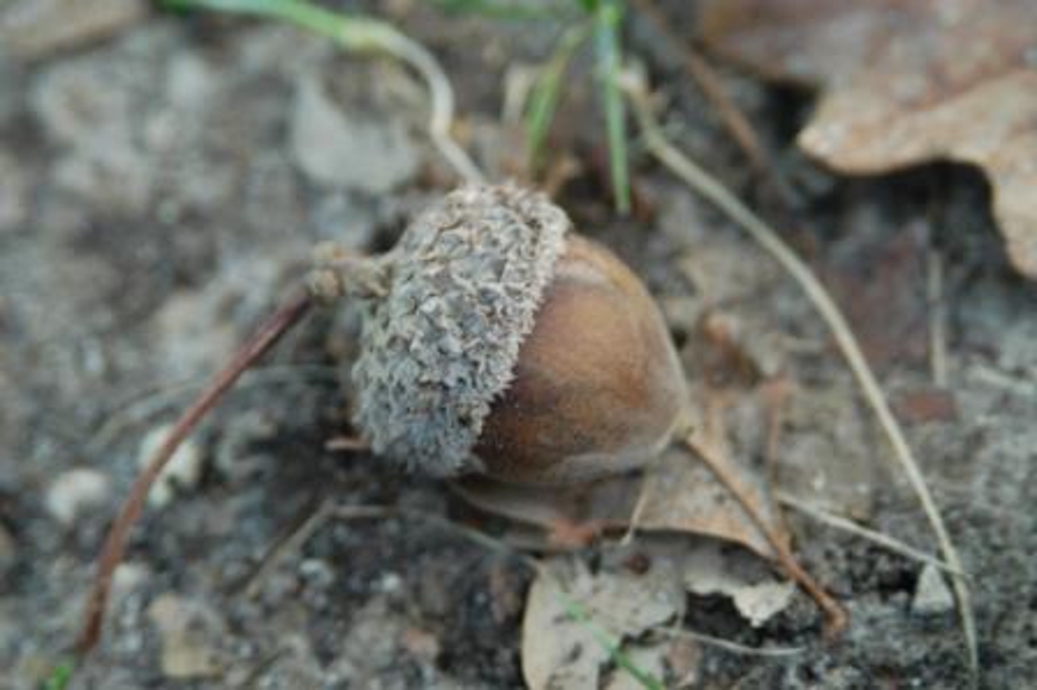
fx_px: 4533
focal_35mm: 158
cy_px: 345
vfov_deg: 8.7
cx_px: 518
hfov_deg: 13.0
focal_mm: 105
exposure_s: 1/15
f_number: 4.5
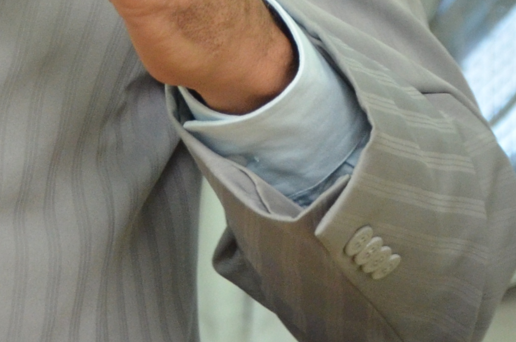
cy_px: -284
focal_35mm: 352
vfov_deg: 3.9
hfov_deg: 5.8
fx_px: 5034
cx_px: -208
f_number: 5
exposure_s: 1/80
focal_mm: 50
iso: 1250
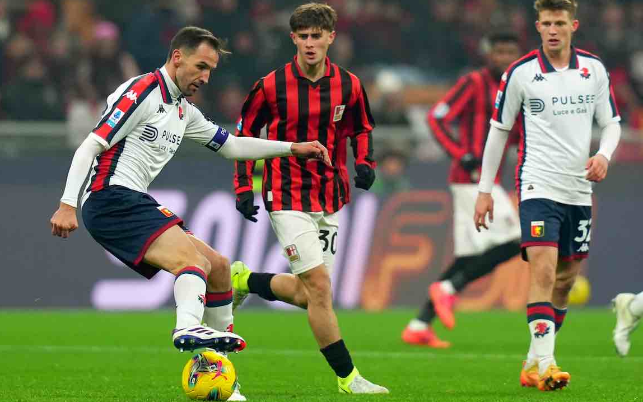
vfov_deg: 3.1
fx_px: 7467
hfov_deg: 4.9
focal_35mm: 426
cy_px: 193
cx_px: 325
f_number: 3.2
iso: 3200
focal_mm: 400
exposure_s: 1/2000
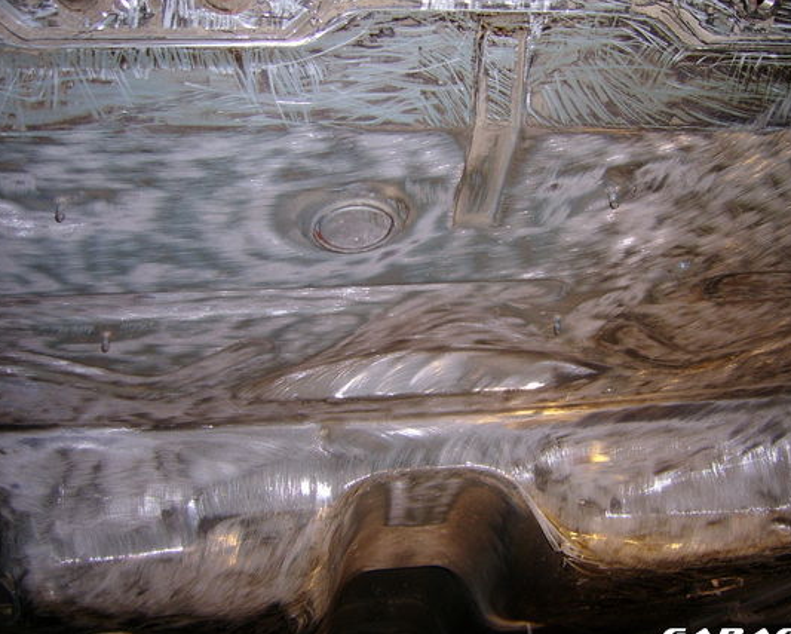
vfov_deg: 36.5
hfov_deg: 44.7
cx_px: 441
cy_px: 294
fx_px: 960
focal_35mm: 41
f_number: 2.8
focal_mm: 5.95
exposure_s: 1/30
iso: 100
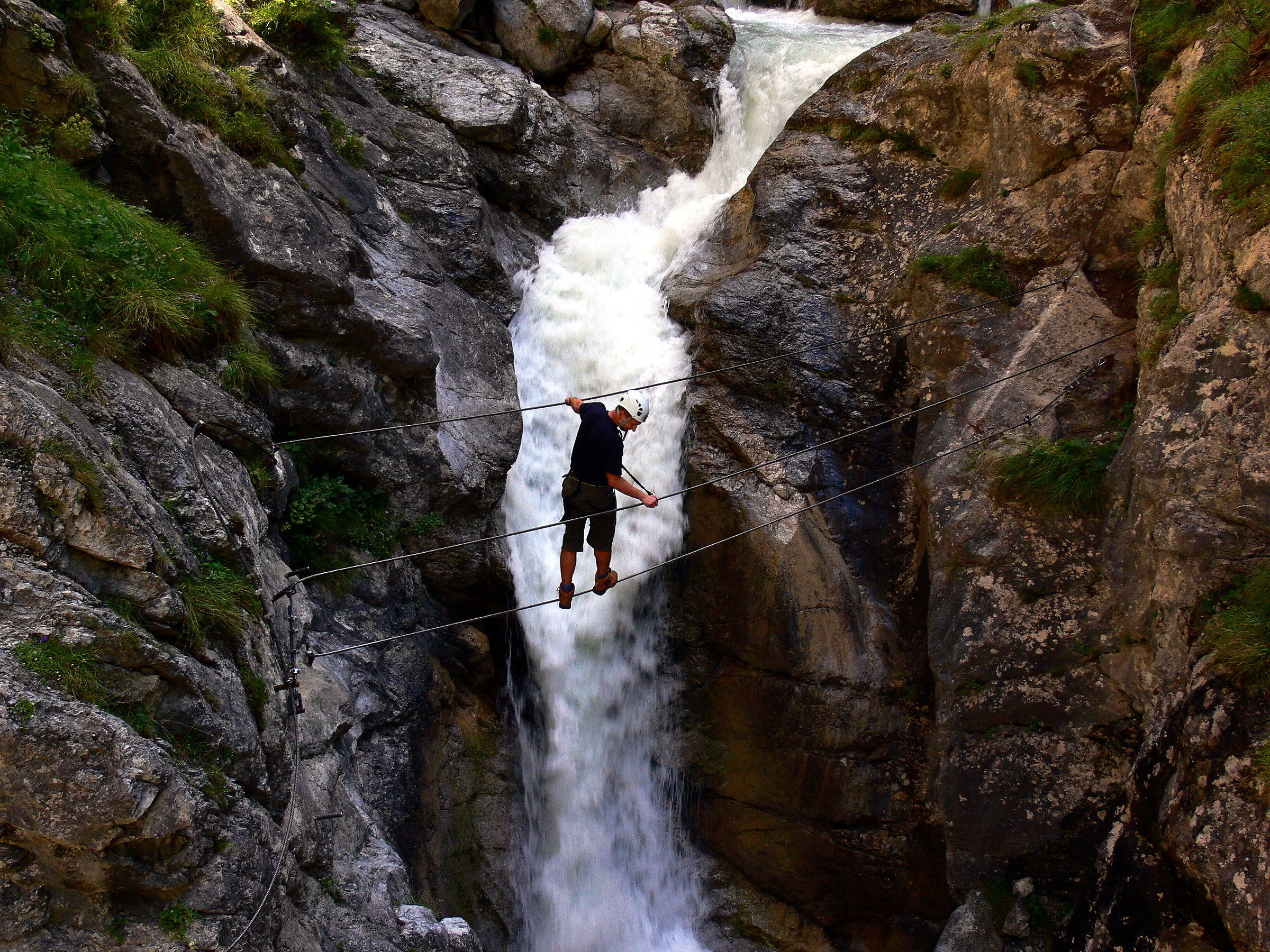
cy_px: 476
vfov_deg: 38.7
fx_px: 1357
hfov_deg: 50.1
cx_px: 635
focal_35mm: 37
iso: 100
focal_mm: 7.9
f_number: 4.5
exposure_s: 1/60
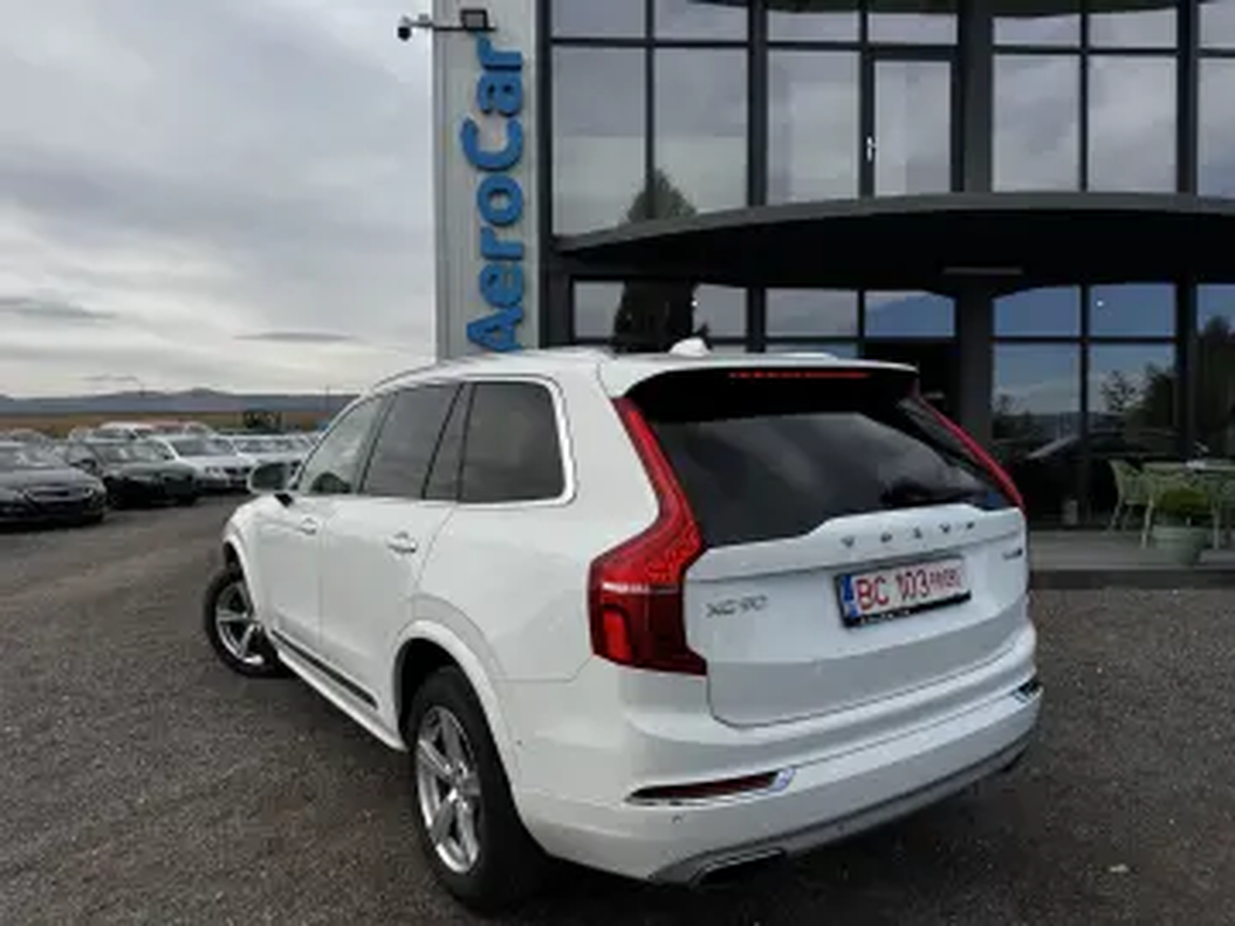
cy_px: 463
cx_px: 618
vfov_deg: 56.8
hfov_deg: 71.6
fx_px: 856
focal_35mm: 24
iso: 80
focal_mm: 6.76
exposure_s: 1/4310
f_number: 1.78
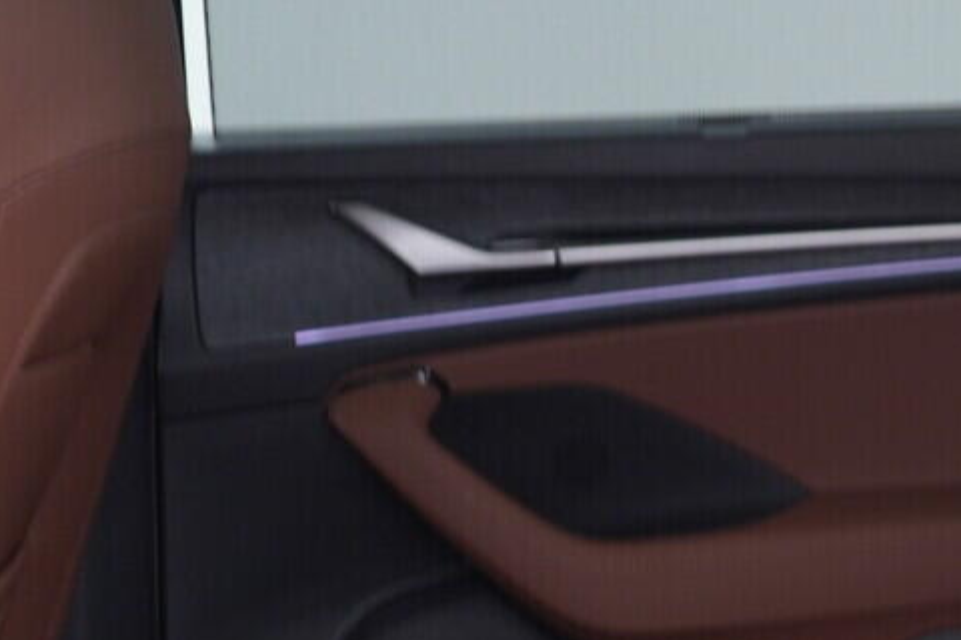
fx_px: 2883
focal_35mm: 108
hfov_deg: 17.8
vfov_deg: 12.5
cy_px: 716
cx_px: 1209
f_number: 2.8
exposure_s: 1/40
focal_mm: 24
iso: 320
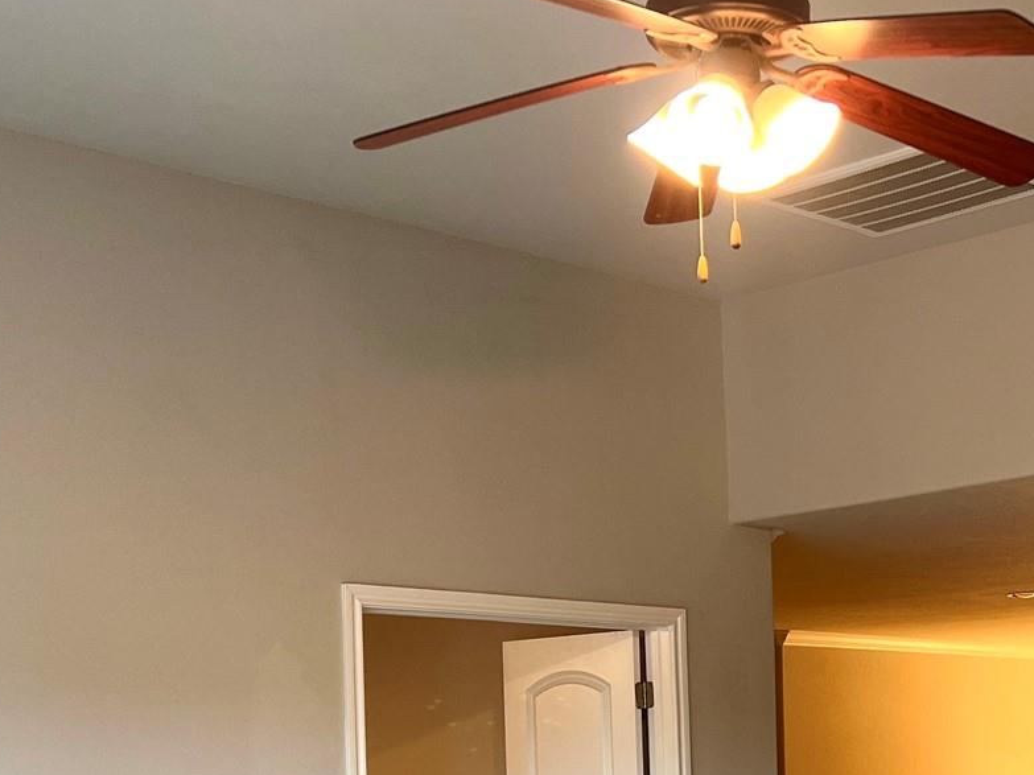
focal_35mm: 68
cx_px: 846
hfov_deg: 27.9
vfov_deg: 20.8
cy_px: 790
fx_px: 2031
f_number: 1.5
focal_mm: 5.7
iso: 64
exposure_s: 1/60
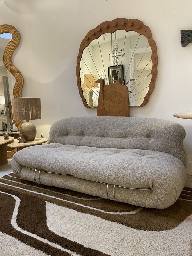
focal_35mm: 26
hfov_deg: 53.0
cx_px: 96
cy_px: 128
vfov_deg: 67.3
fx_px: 192
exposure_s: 1/50
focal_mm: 4.2
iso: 80
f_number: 1.6
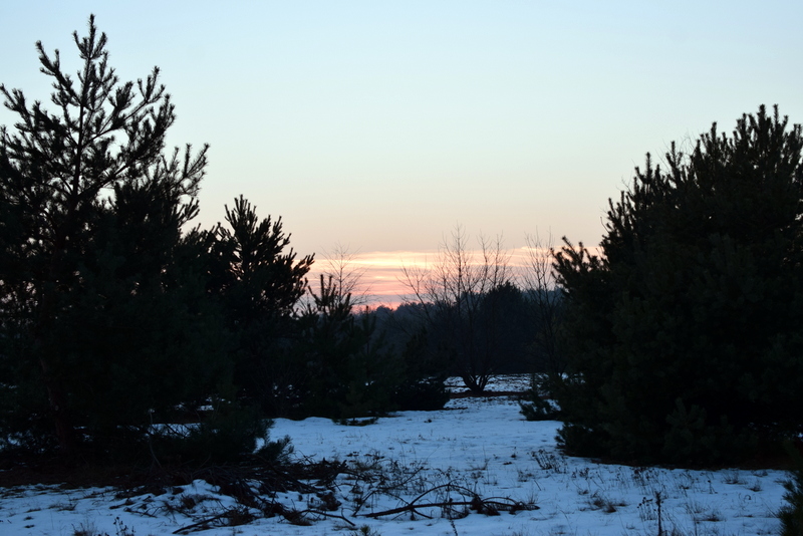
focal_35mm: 52
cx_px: 402
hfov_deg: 37.8
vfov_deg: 25.8
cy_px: 268
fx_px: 1171
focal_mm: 35
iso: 200
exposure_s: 1/125
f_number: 5.6
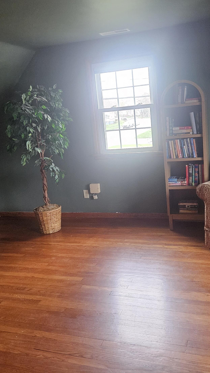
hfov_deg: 34.7
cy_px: 185
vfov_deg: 58.0
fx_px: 337
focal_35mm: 34
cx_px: 110
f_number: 1.8
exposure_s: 1/120
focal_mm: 5.4
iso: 800
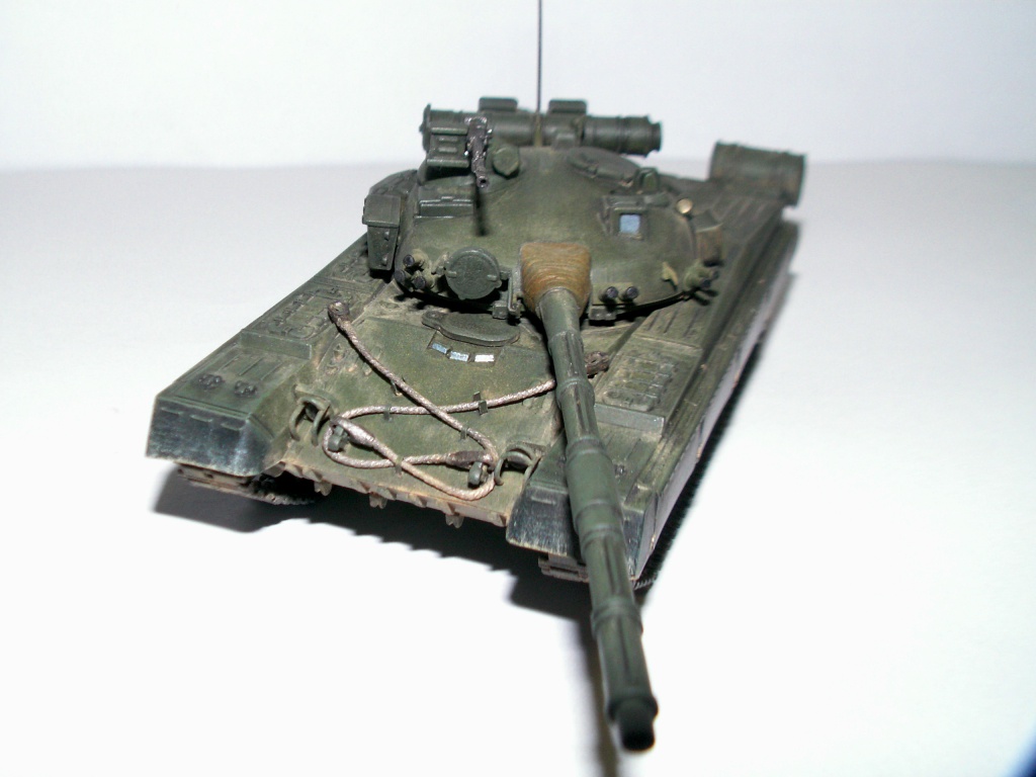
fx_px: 1257
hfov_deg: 44.8
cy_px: 388
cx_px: 518
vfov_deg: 34.3
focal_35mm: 42
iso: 160
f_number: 4.5
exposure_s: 1/40
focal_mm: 7.01
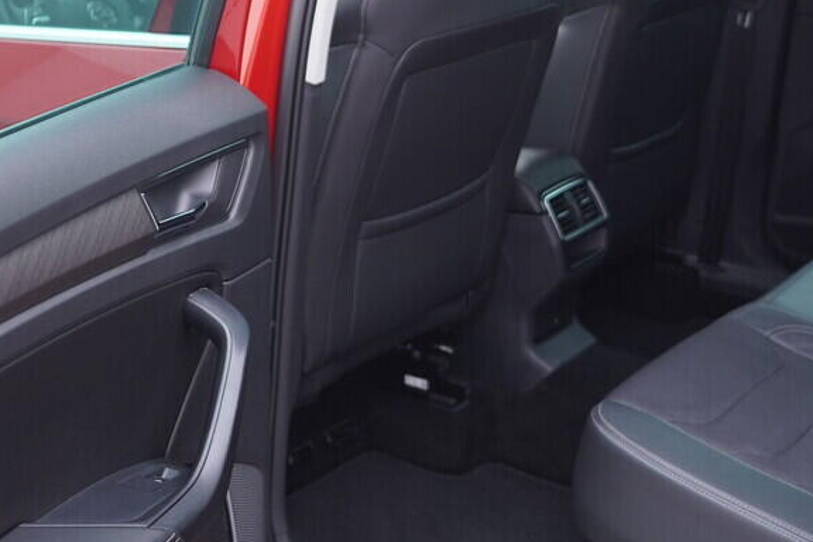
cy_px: 173
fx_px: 1445
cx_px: 446
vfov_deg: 21.1
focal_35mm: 64
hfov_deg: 31.4
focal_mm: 24
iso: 250
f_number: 2.8
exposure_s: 1/40
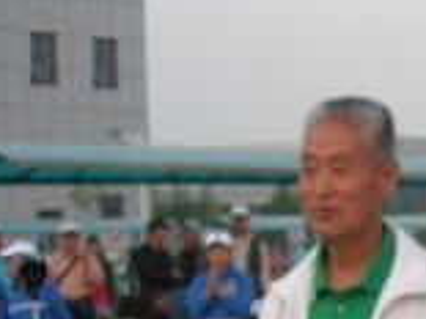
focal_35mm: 147
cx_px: 811
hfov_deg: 12.1
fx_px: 1808
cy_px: 588
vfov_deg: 9.5
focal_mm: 7.8
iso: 64
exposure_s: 1/130
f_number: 2.8
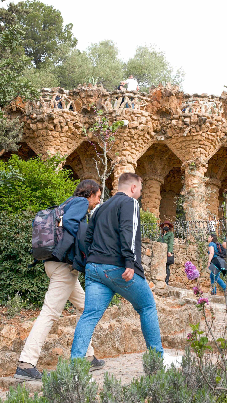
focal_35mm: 60
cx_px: 123
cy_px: 202
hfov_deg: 20.0
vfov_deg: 34.9
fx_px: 642
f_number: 9
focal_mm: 38
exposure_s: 1/125
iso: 200
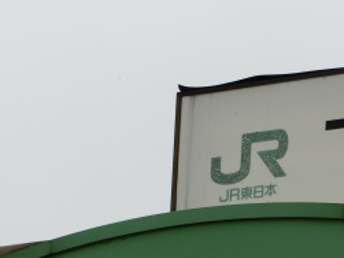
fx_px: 4837
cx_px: 404
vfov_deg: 3.1
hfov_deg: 4.1
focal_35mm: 487
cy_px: 117
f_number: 5.9
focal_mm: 34
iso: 80
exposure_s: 1/320
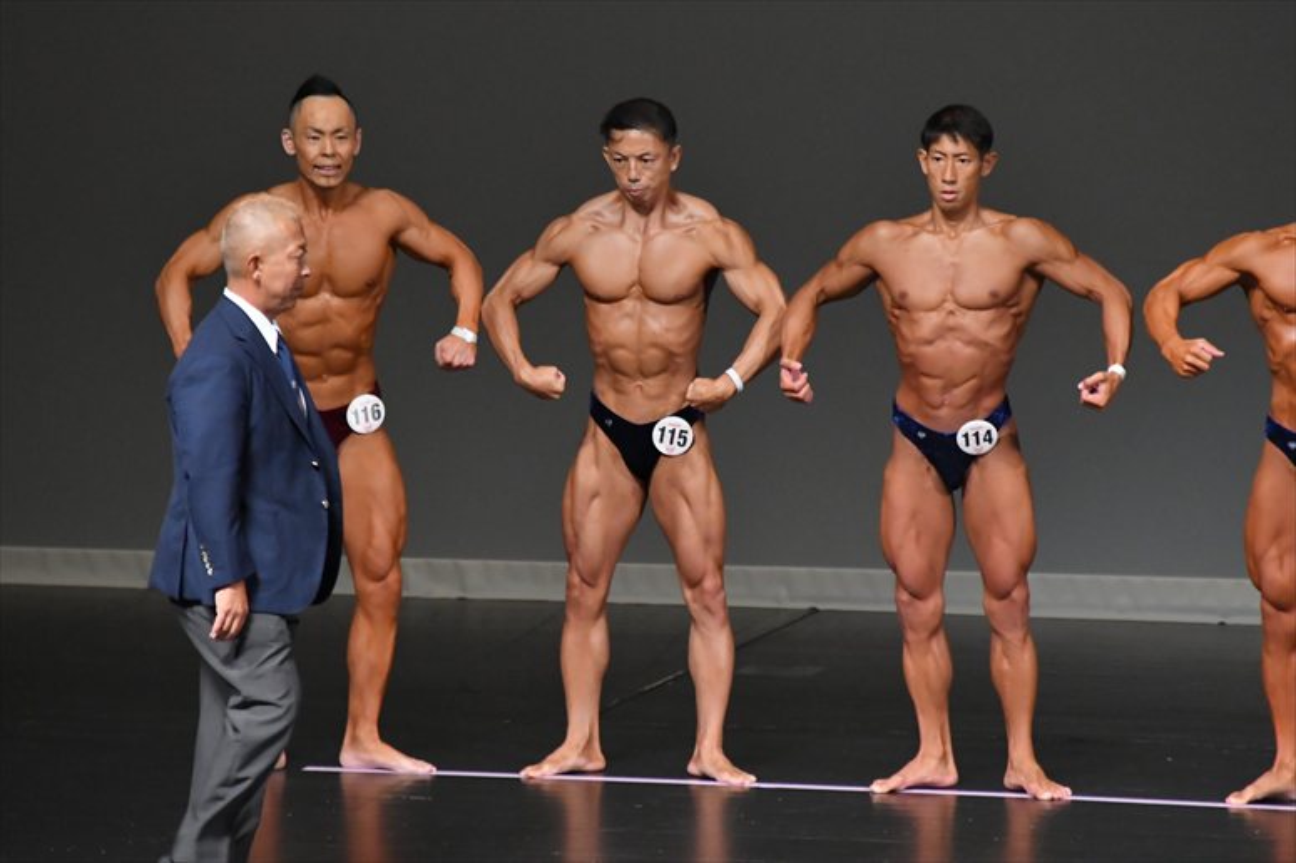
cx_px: 648
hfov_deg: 5.5
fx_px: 13494
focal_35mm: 375
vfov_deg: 3.7
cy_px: 432
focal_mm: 250
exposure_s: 1/400
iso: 5000
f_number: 5.6
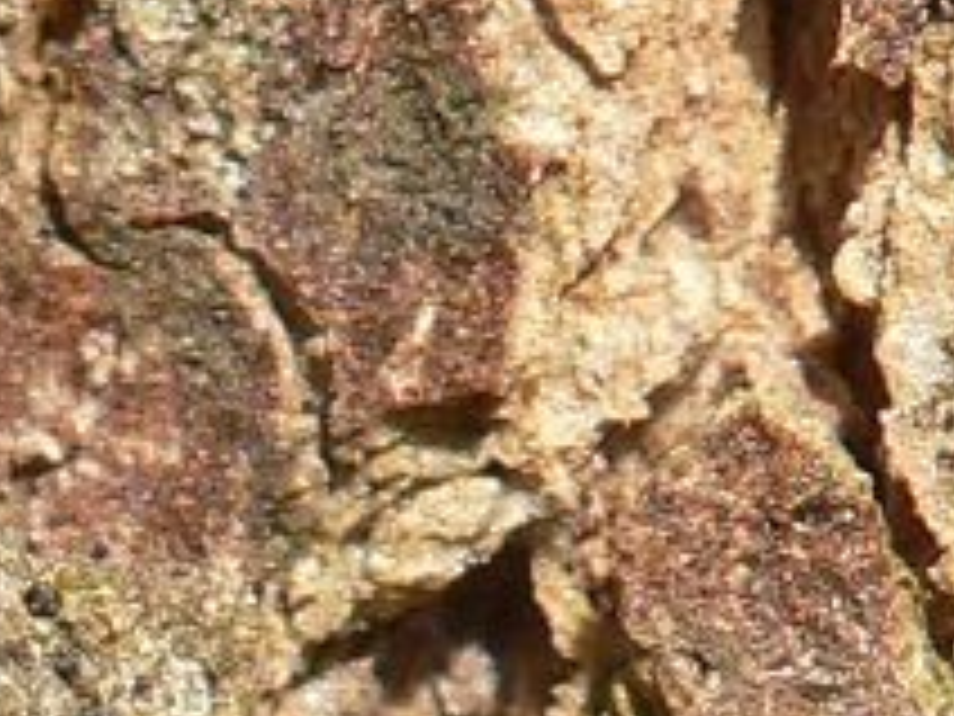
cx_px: -423
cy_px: 1097
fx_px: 46135
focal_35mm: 1674
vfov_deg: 0.9
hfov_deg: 1.2
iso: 100
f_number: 6.3
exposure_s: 1/320
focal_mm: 83.2
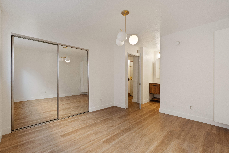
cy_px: 76
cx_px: 114
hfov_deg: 96.7
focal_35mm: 16
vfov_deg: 73.7
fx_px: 102
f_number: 8
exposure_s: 1/5
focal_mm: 16
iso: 1000
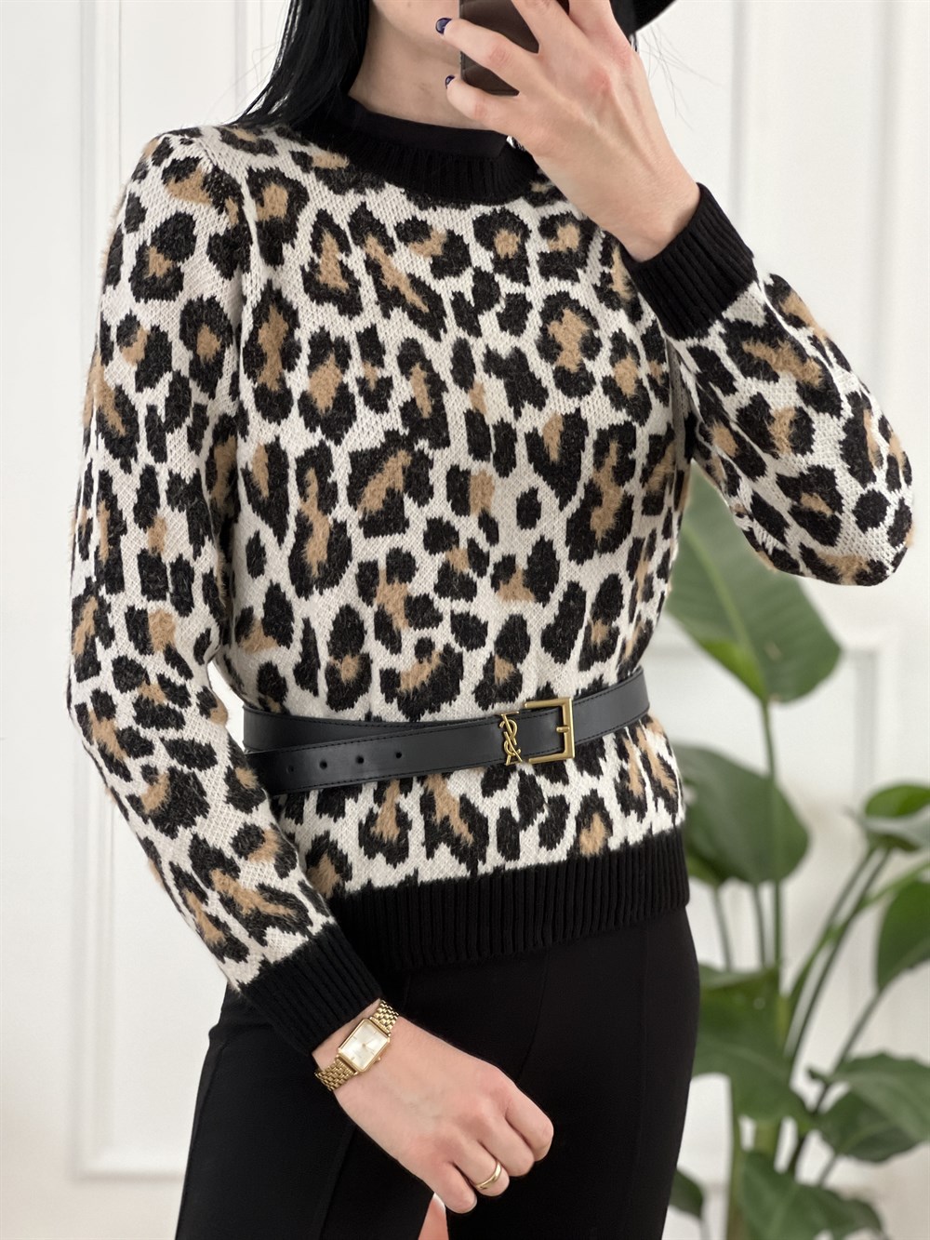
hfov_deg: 19.1
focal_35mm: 77
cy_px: 620
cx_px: 465
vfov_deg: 25.3
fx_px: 2758
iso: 320
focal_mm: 9
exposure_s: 1/40
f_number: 2.8
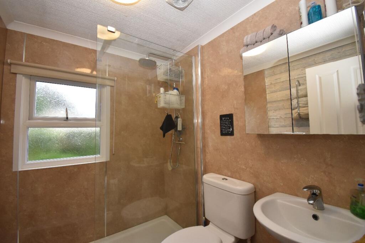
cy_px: 122
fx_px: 152
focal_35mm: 15
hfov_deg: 100.4
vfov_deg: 77.3
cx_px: 182
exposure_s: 1/125
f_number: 4.5
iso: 800
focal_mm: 10
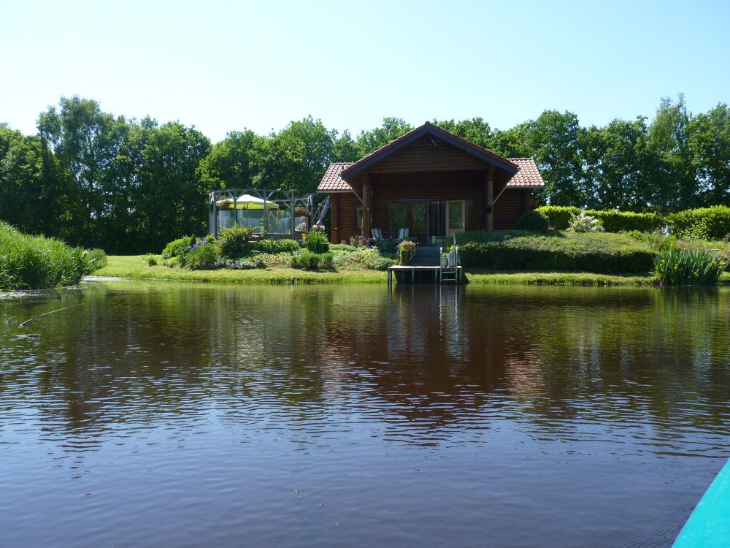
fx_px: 569
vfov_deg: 51.4
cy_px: 274
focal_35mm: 27
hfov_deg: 65.3
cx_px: 365
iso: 80
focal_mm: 4.8
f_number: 3.2
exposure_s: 1/400
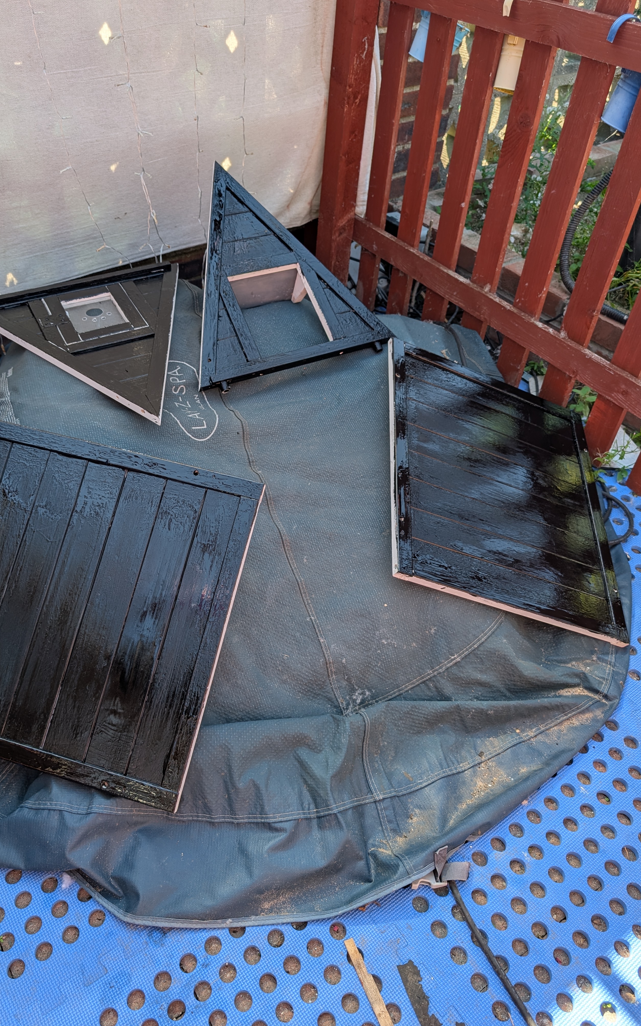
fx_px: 727
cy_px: 507
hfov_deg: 47.4
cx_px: 266
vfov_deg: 70.4
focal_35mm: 26
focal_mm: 6.9
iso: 16
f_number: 1.68
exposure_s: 1/116
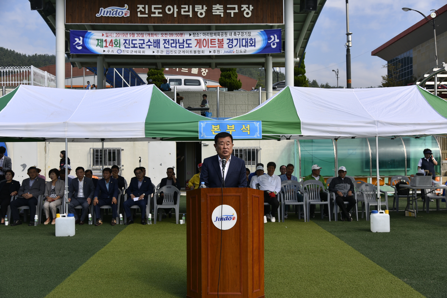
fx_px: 435
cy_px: 149
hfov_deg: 54.4
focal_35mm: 35
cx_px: 224
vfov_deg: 37.9
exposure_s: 1/250
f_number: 5
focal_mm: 35
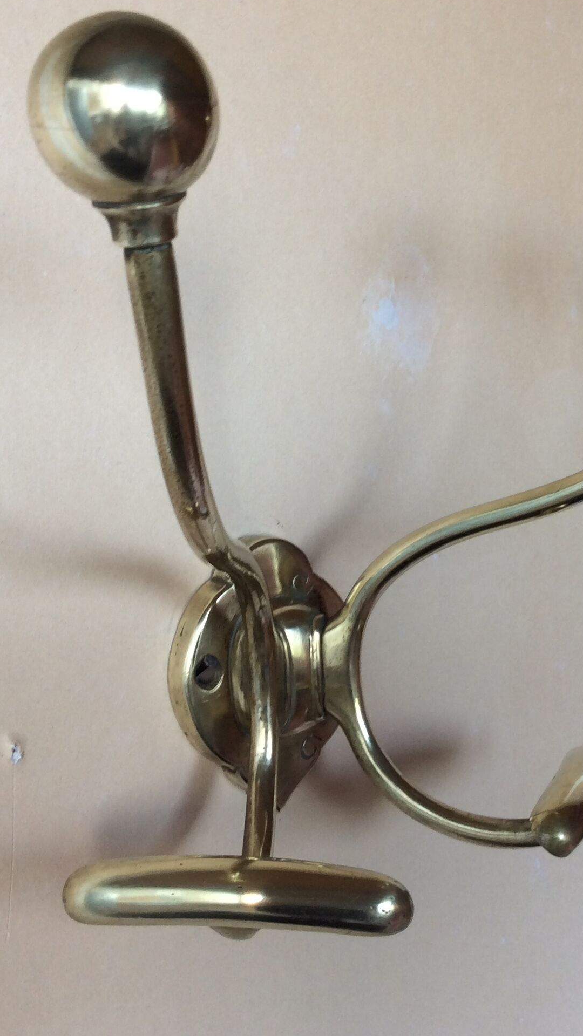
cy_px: 515
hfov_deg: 25.4
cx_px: 302
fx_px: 1292
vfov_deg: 43.7
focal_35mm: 47
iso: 32
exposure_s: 1/50
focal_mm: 3.3
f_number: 2.4
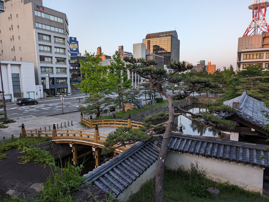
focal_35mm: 24
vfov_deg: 56.9
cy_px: 101
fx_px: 187
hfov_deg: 71.5
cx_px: 134
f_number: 1.68
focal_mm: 6.9
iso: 23
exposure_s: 1/49.9
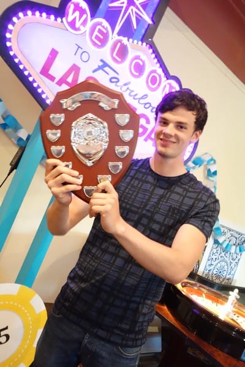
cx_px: 122
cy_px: 184
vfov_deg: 57.2
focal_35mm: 33
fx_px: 337
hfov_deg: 40.0
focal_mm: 12.32
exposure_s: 1/10
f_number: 2.5
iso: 3200
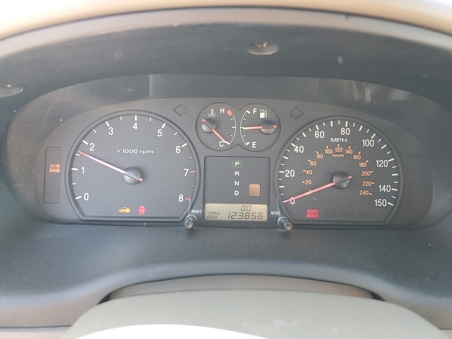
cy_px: 170
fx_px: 339
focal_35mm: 26
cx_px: 226
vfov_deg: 53.1
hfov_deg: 67.3
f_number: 1.5
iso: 72
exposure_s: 1/60.2
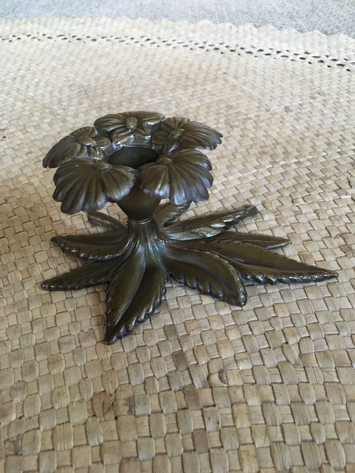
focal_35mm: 29
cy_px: 236
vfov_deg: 61.7
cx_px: 178
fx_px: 397
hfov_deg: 48.2
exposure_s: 1/17
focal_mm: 4.15
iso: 250
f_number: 2.2
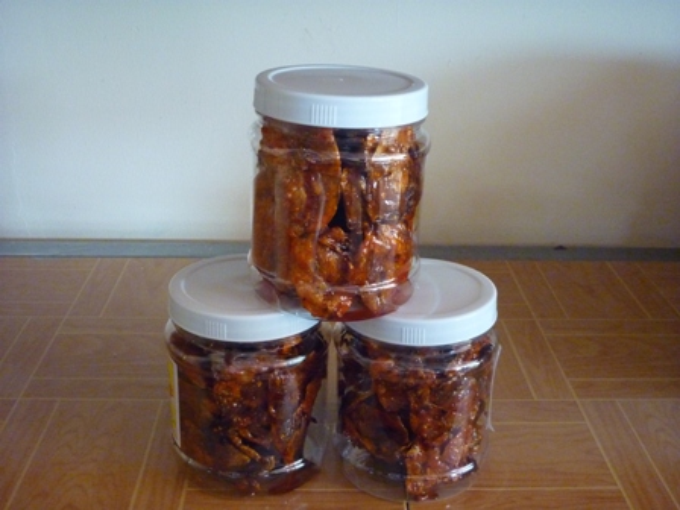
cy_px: 255
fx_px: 884
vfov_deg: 32.2
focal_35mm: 45
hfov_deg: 42.1
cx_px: 340
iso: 800
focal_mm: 7.4
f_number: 3.1
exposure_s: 1/50
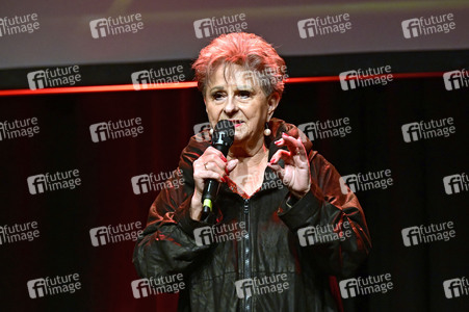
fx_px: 2604
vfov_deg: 6.9
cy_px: 156
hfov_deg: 10.3
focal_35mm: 200
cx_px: 234
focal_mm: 200
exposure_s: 1/250
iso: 5000
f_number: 4.5
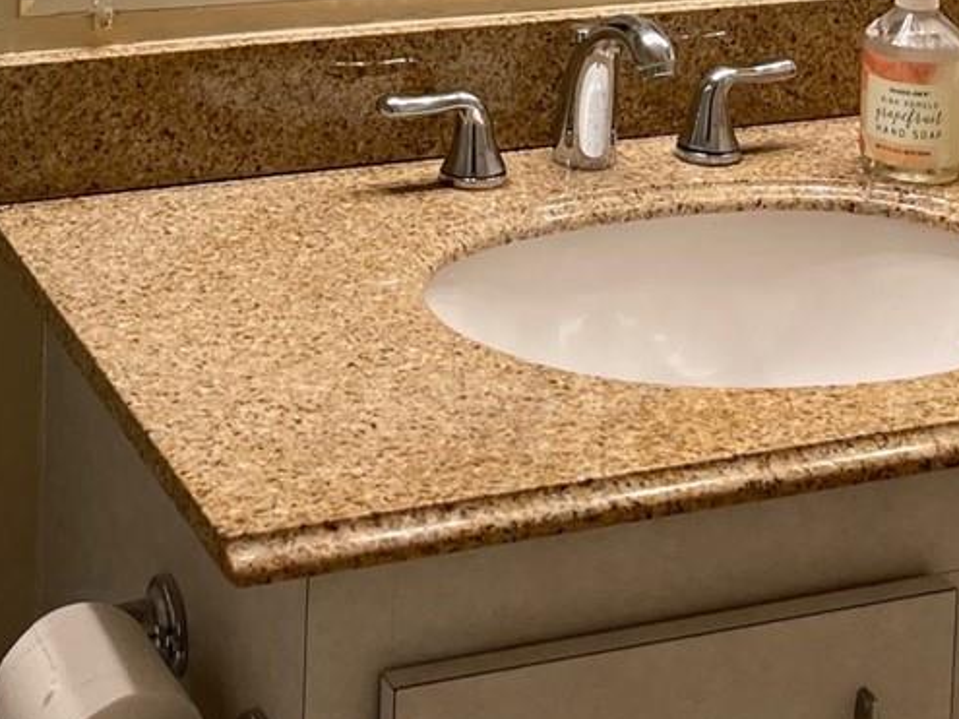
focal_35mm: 84
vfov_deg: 16.0
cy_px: -388
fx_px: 2327
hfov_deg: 23.2
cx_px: 329
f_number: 1.6
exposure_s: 1/120
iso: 64
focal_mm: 5.1
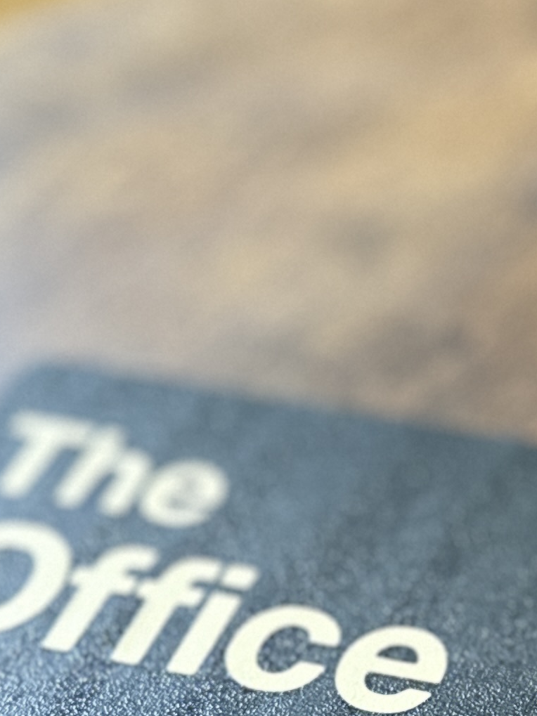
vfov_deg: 20.5
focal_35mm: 95
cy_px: 526
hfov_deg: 14.7
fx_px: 1965
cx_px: 749
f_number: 1.78
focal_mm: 6.86
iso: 800
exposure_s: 1/60
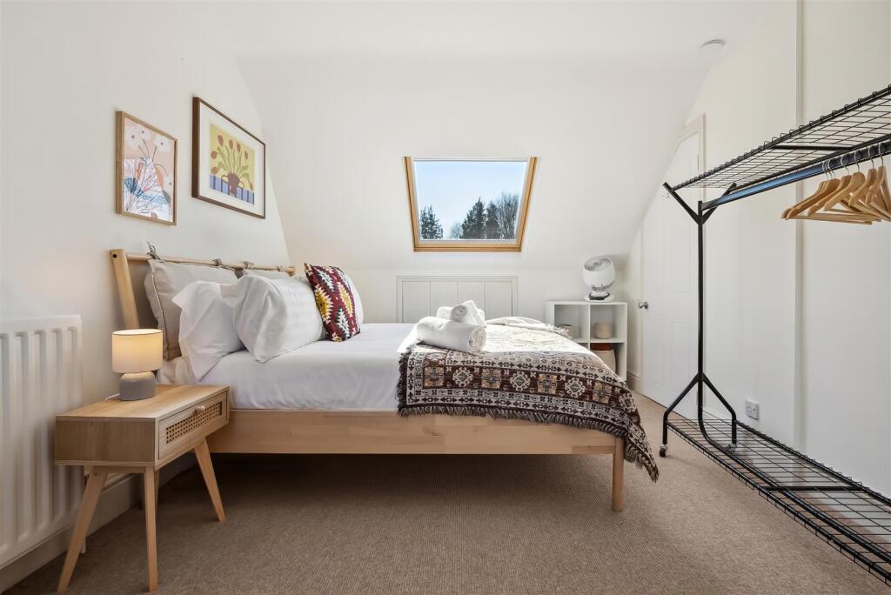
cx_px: 446
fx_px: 347
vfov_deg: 81.3
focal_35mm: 14
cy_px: 298
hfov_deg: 104.2
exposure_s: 1/200
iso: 400
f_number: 8
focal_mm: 14
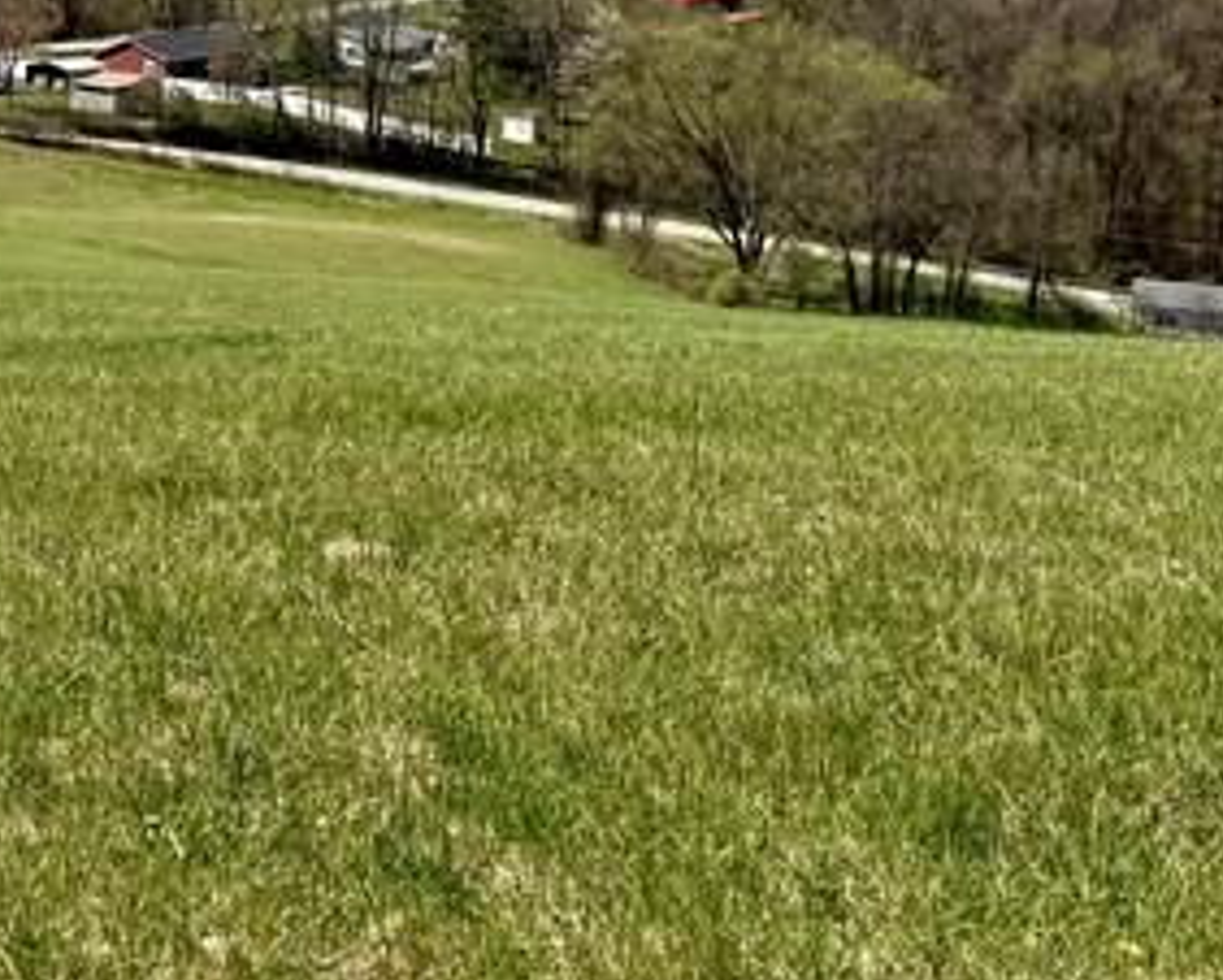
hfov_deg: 20.6
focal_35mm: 85
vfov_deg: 17.1
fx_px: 3079
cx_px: -347
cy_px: -247
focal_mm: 6.76
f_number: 1.78
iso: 80
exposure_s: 1/6711
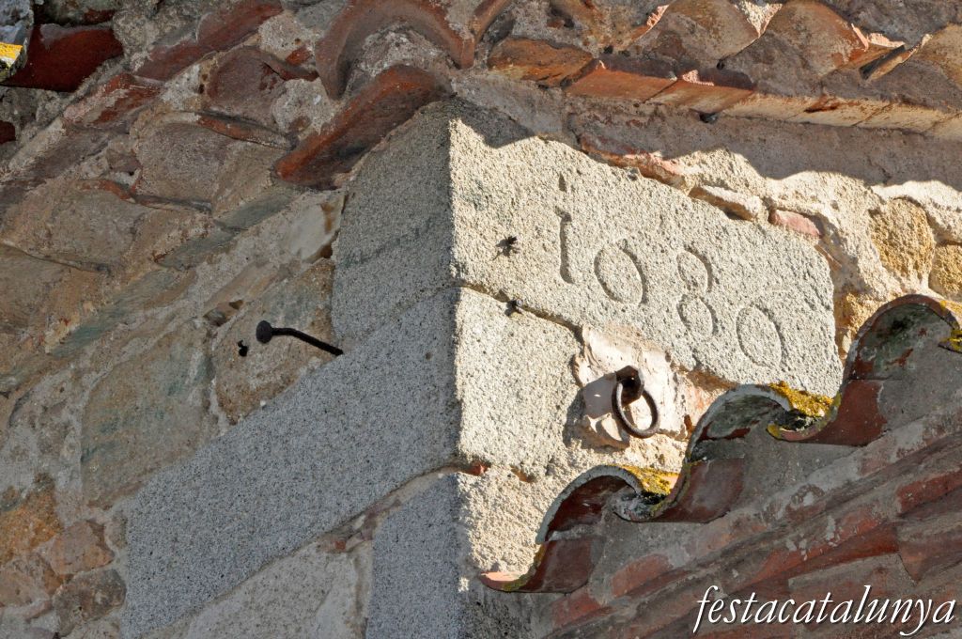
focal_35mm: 142
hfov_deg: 14.4
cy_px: 320
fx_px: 3803
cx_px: 481
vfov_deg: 9.6
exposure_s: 1/200
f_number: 20
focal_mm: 95
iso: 1600
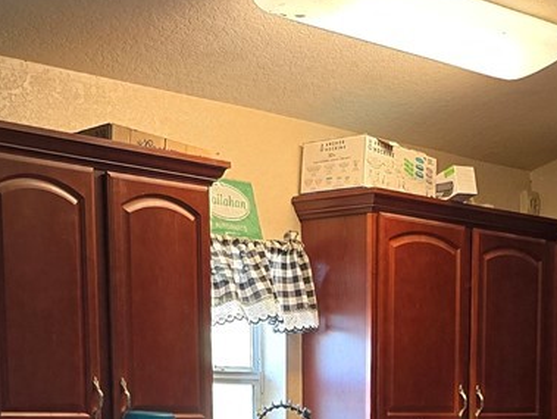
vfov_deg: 14.3
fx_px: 1562
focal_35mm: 97
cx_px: 250
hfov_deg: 20.2
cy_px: 628
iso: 640
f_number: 1.7
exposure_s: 1/60
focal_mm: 6.3
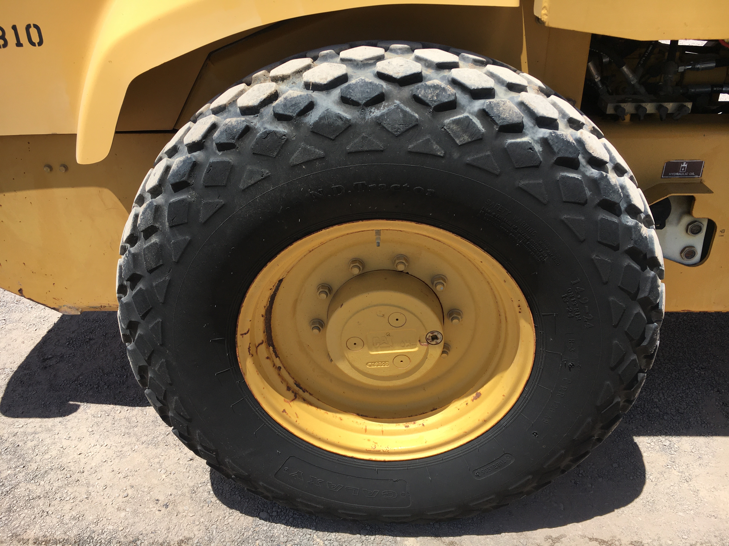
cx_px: 364
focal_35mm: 29
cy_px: 273
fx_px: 611
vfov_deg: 48.2
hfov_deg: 61.7
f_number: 2.2
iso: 25
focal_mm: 4.15
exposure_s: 1/1148
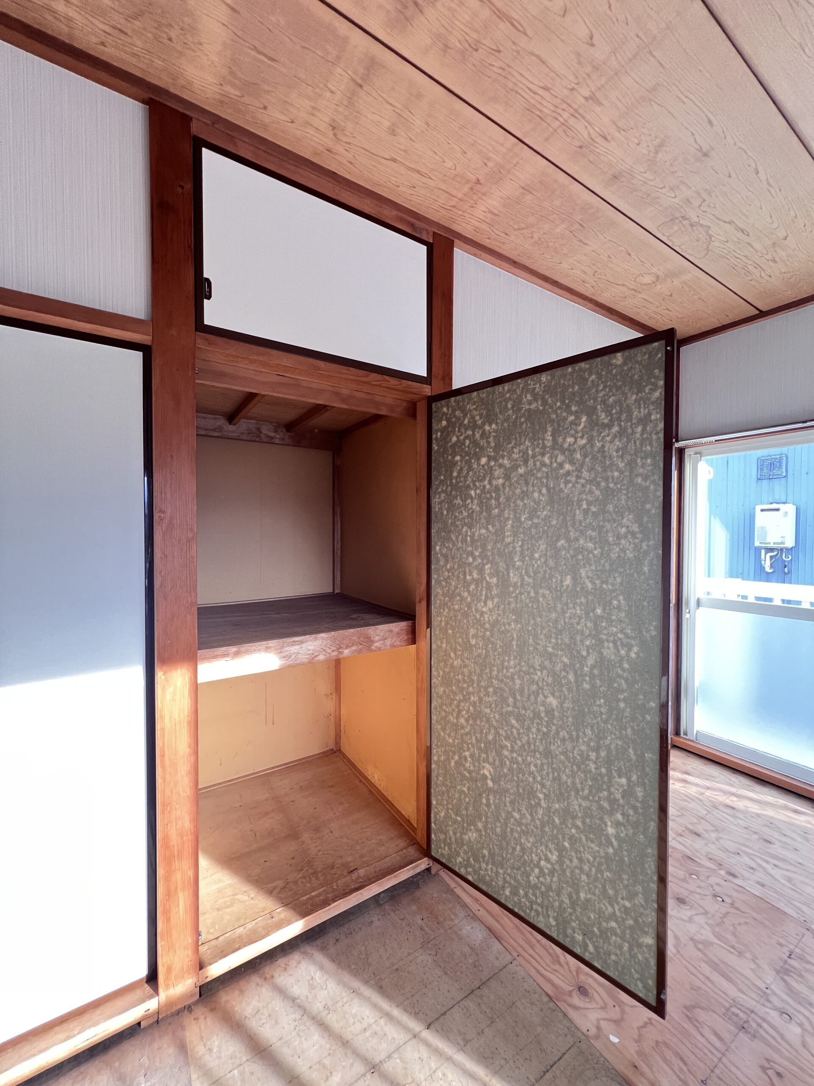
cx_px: 407
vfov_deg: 106.2
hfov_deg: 89.9
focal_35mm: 13
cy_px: 543
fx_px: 408
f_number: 1.8
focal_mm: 1.57
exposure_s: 1/98
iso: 250
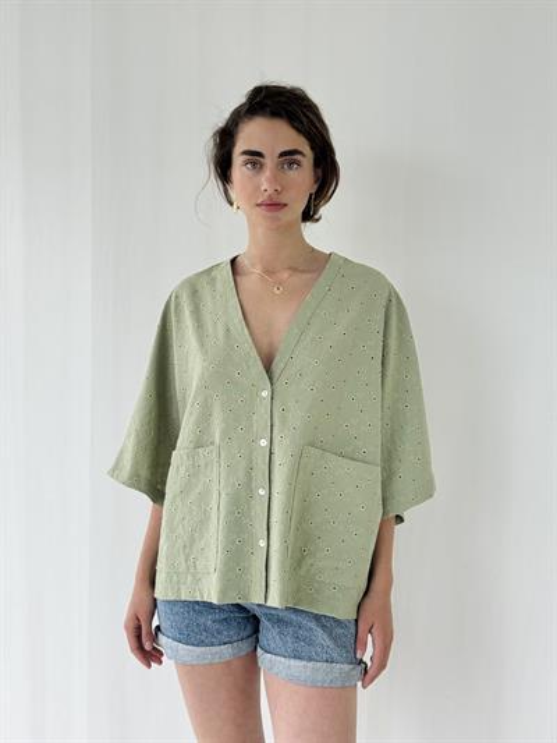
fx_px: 1029
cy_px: 372
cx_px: 278
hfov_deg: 30.3
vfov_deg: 39.6
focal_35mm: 48
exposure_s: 1/326
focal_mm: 6.76
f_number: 1.78
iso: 64
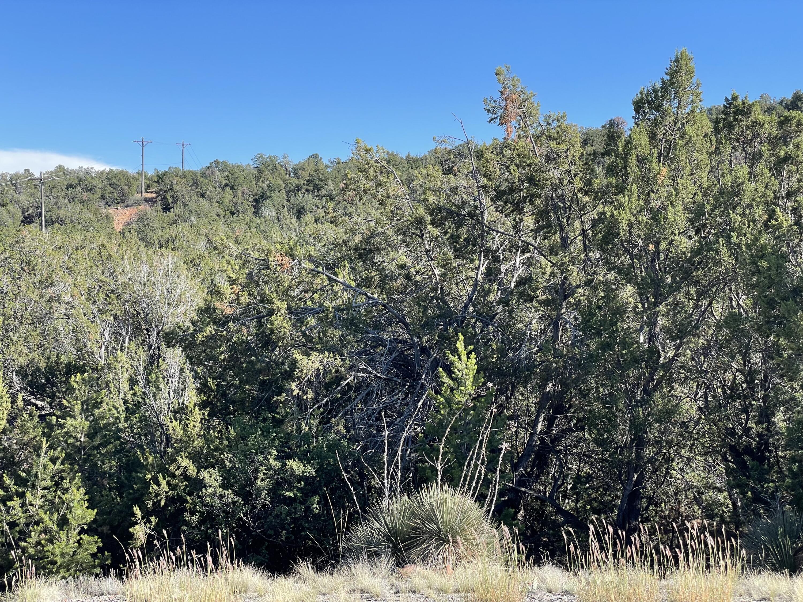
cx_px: 402
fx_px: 1206
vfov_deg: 28.0
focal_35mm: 52
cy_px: 301
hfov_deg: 36.8
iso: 25
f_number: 2
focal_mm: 6
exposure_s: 1/761
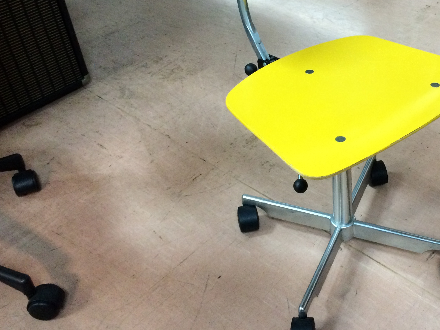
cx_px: 327
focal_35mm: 46
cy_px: 104
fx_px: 585
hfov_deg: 40.2
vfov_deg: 31.2
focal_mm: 4.15
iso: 250
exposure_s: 1/30
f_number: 2.2
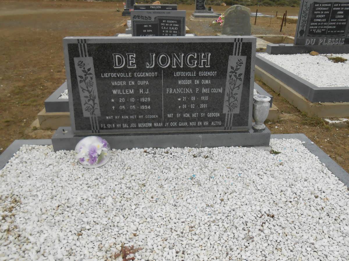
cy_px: 130
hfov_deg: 60.0
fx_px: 302
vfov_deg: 46.8
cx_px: 174
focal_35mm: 30
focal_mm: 5.3
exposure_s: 1/250
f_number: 3.8
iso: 250
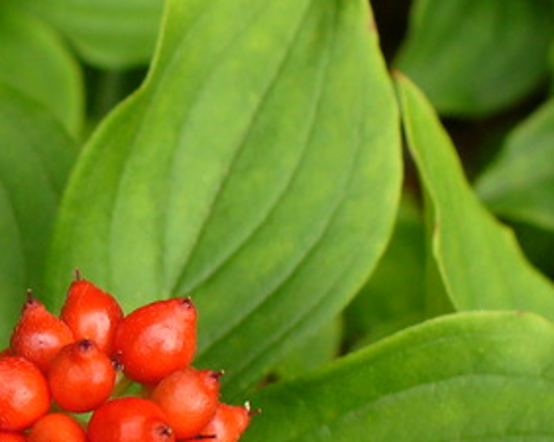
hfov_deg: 19.0
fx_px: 1638
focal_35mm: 100
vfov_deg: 15.1
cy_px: 431
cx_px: 102
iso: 100
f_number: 2.8
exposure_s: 1/40
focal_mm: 6.1
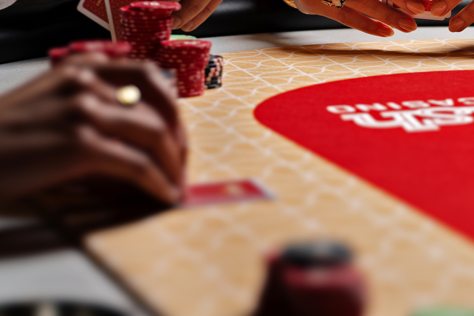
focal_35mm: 168
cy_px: 67
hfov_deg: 12.2
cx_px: 386
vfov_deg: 8.2
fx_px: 2212
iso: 100
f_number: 5.6
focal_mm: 100
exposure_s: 1/250
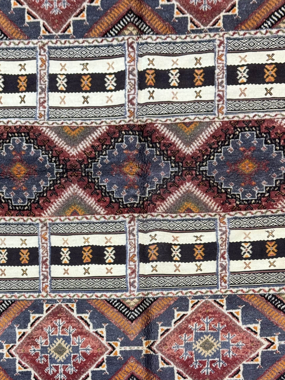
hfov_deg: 30.3
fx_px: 527
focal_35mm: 48
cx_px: 142
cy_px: 190
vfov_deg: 39.7
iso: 200
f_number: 1.78
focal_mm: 6.76
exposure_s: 1/33
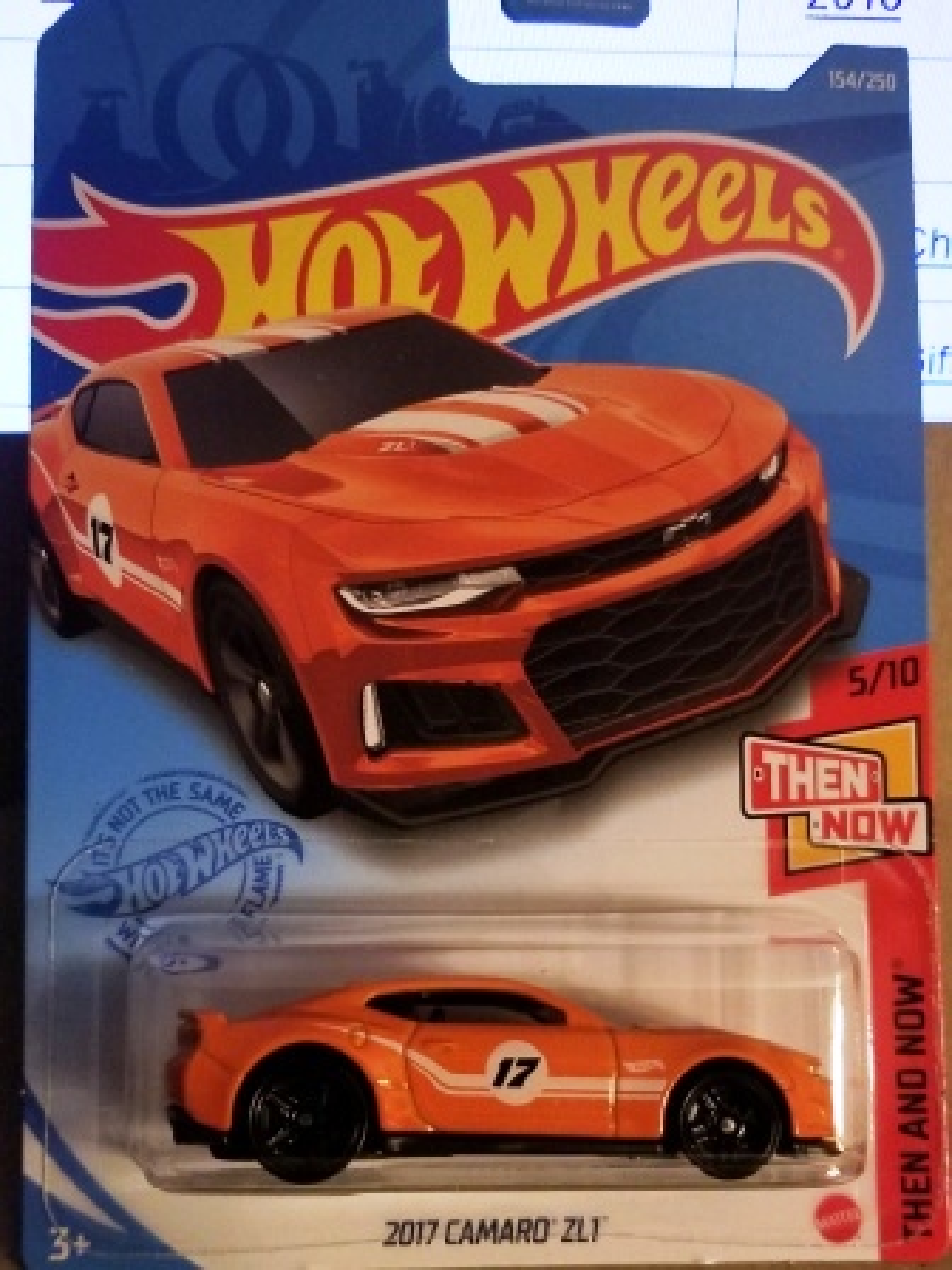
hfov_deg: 53.1
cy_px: 635
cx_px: 476
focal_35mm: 26
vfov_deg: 67.3
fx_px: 953
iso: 160
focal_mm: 4.3
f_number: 1.7
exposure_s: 1/30
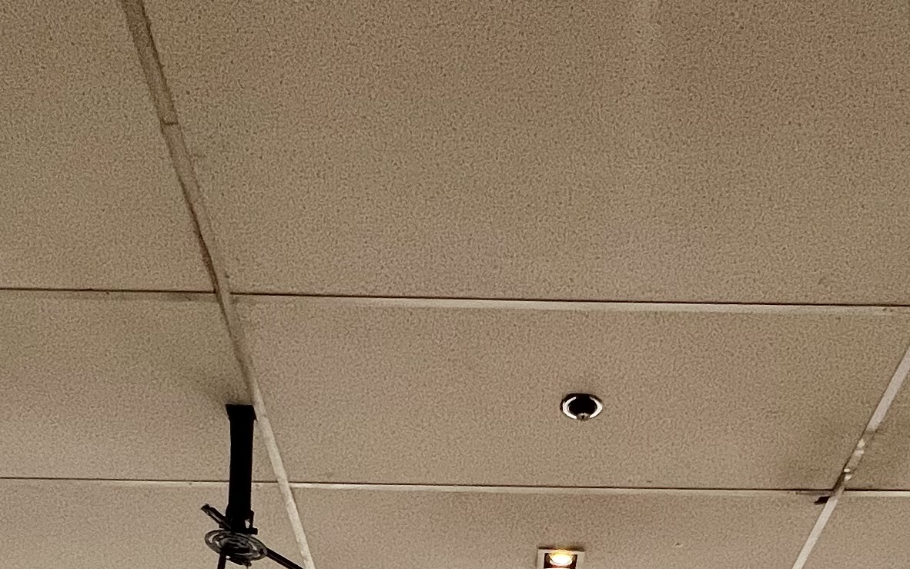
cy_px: 1053
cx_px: 530
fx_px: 1166
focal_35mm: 47
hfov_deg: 42.5
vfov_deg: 19.5
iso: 100
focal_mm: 1.57
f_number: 1.8
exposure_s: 1/120
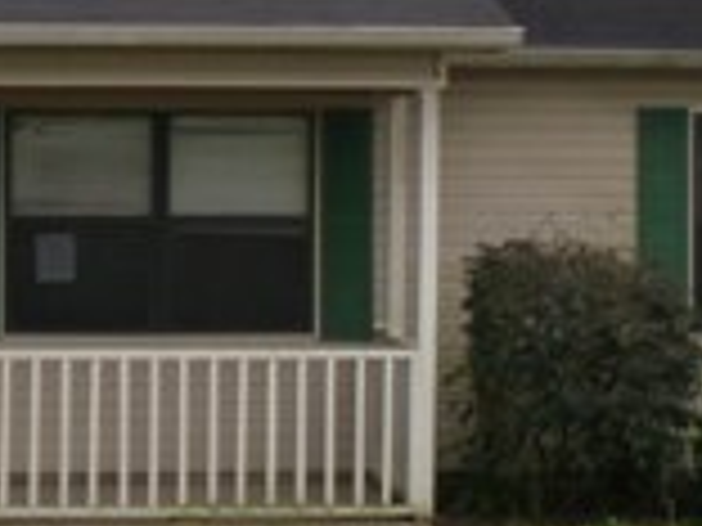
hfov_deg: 12.7
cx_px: 256
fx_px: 3164
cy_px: 67
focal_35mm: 156
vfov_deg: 9.5
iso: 50
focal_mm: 6.3
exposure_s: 1/118
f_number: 3.1
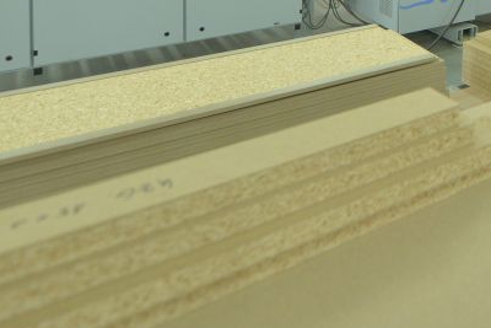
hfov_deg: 40.2
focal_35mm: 42
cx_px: 500
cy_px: -128
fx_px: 573
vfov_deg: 25.9
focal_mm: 14
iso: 2500
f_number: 3.2
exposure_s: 1/160
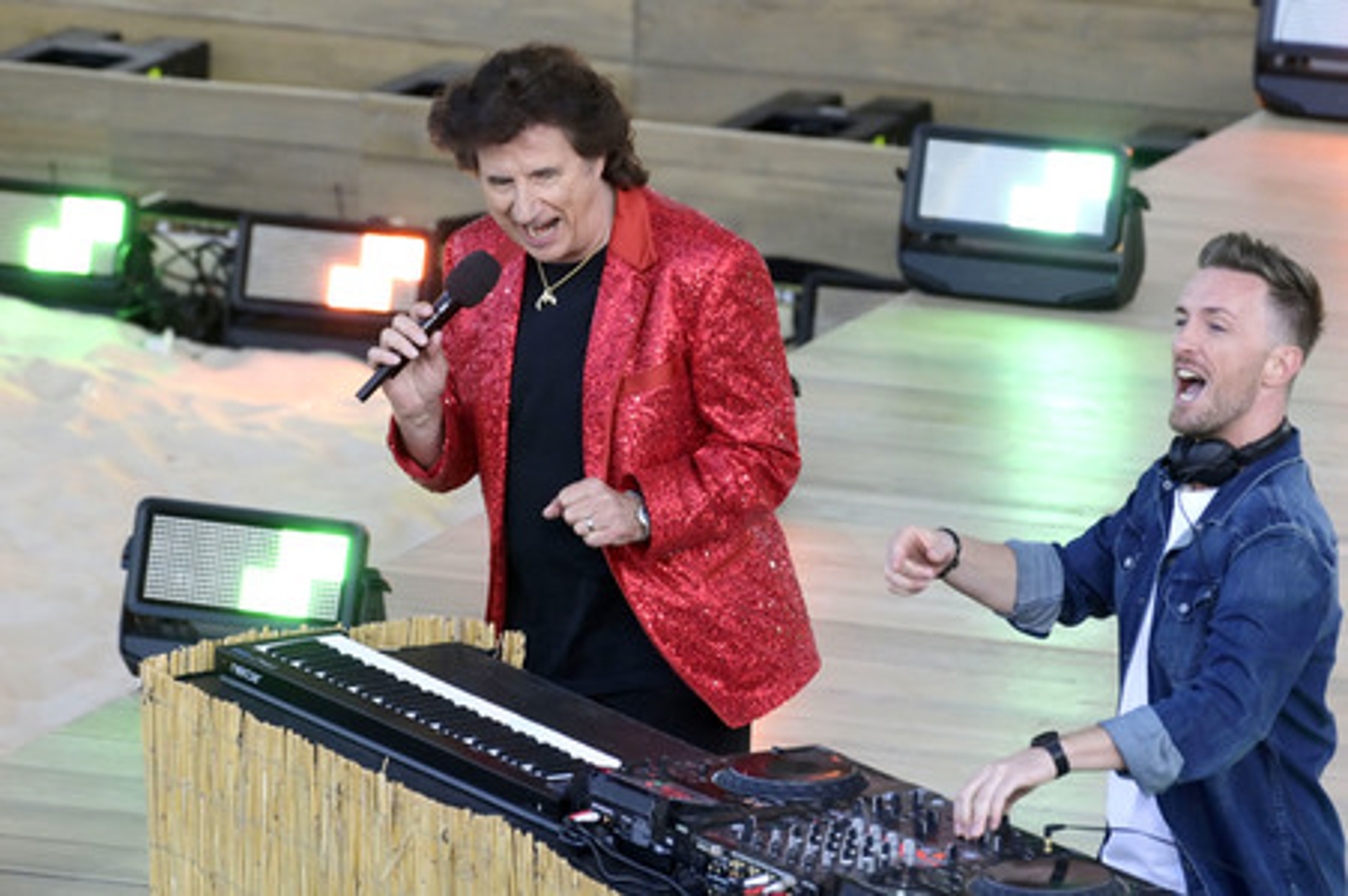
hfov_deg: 5.7
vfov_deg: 3.8
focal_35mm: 360
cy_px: 448
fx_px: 13470
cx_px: 674
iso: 1600
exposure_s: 1/800
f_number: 6.3
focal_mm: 360
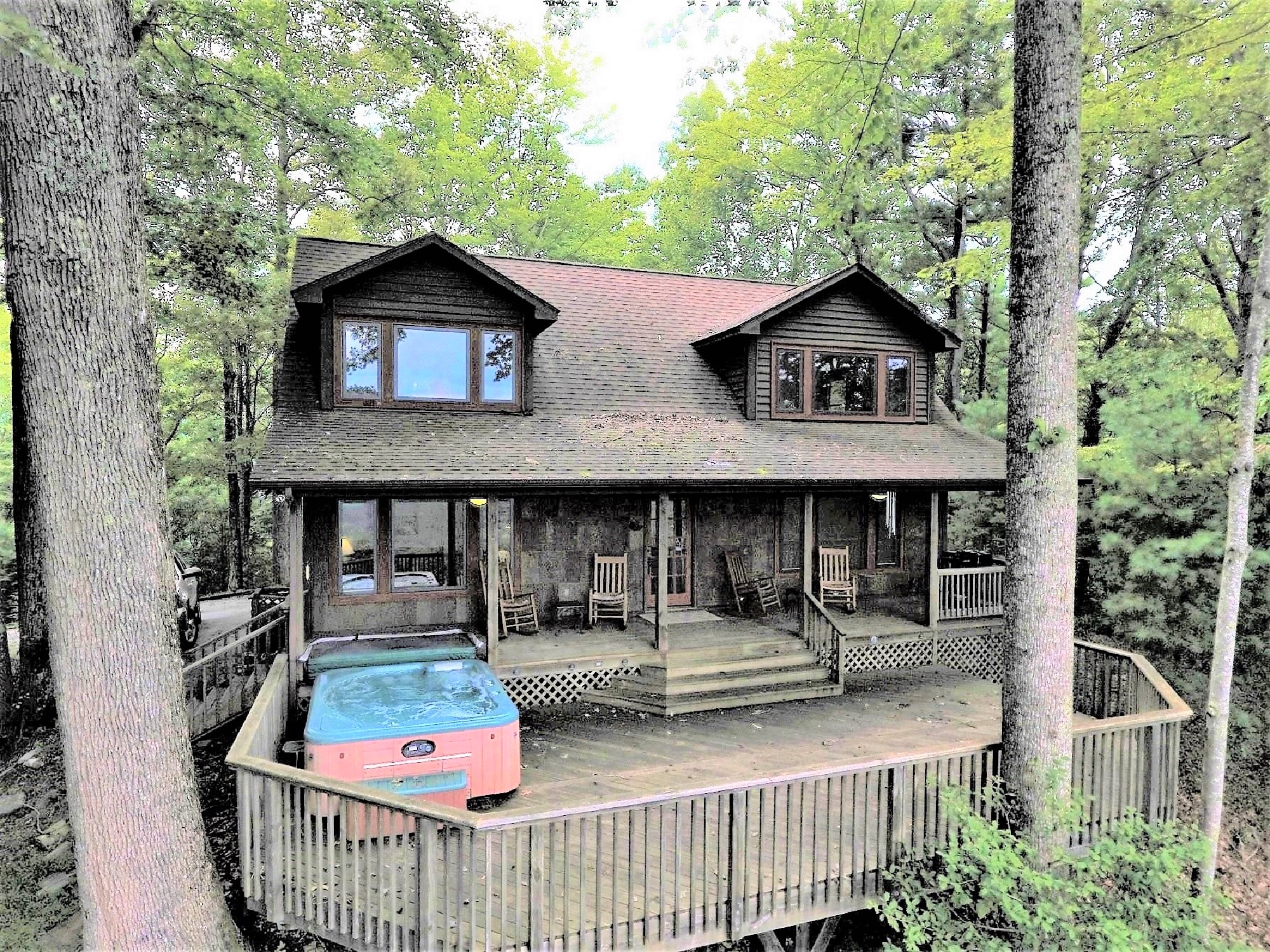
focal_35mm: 20
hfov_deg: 81.8
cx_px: 635
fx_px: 734
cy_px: 476
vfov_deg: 65.9
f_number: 2.8
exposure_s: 1/370
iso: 100
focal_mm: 3.61
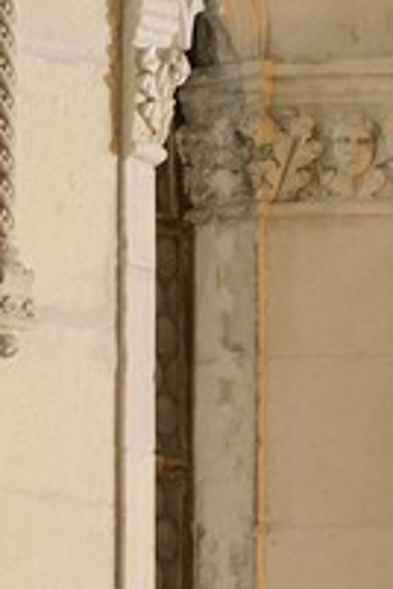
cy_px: 1286
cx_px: -1098
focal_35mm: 797
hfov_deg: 1.7
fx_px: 13050
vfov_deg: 2.6
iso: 200
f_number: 4.5
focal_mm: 100
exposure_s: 1.3
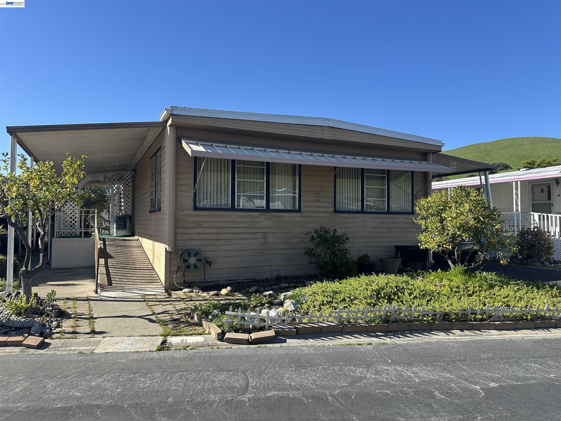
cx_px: 280
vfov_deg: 56.8
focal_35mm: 24
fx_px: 389
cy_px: 210
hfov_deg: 71.6
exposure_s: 1/2660
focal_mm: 6.86
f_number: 1.78
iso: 80
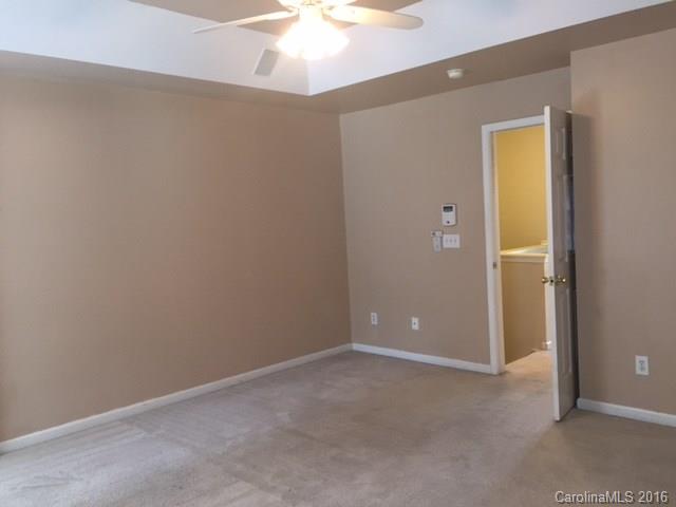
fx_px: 566
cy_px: 254
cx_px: 338
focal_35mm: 29
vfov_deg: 48.2
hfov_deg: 61.7
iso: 100
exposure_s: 1/30
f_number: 2.2
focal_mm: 4.15
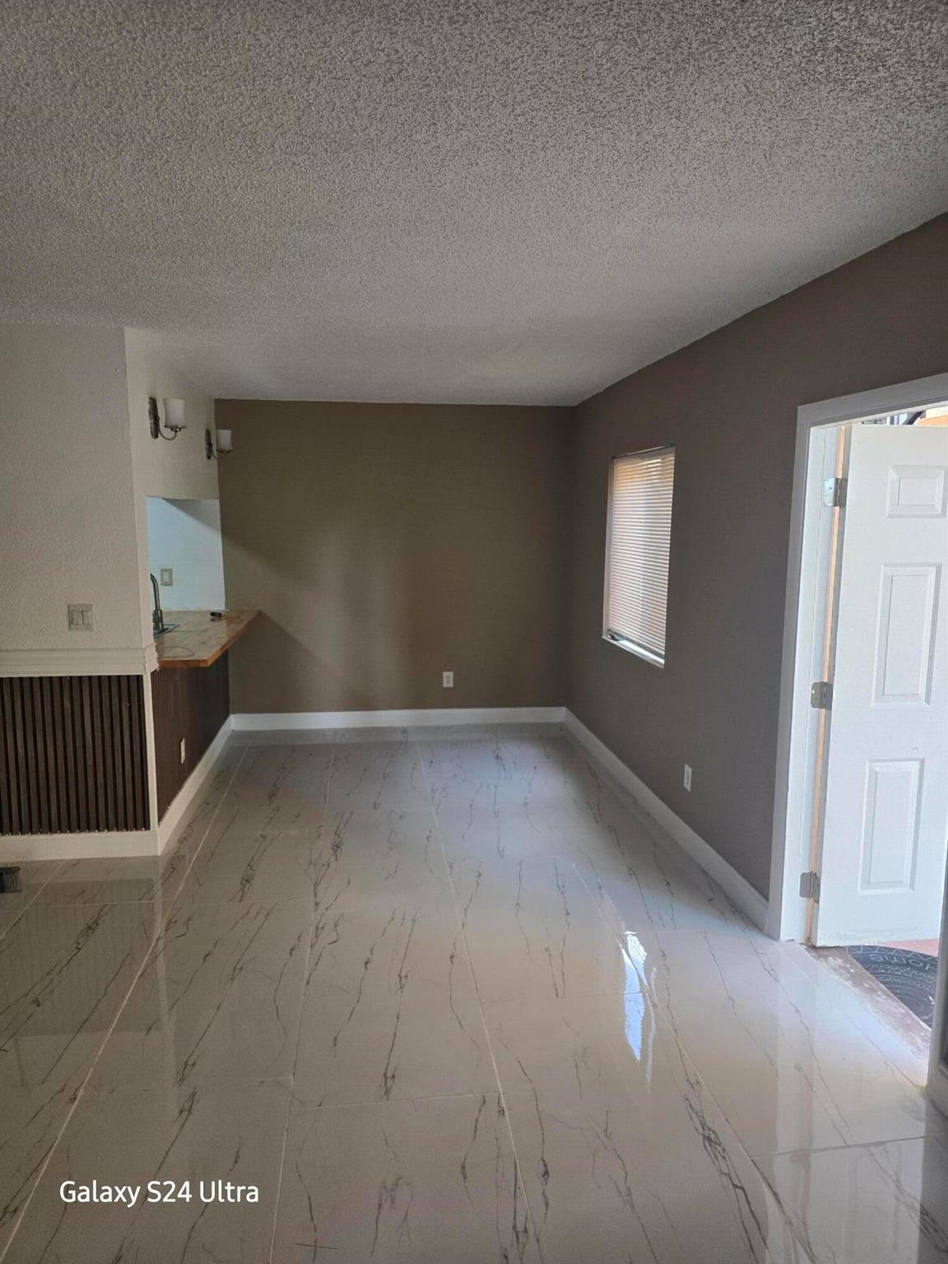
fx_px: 840
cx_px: 474
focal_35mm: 23
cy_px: 632
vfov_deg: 73.9
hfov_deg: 58.9
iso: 160
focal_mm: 6.3
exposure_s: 1/120
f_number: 1.7
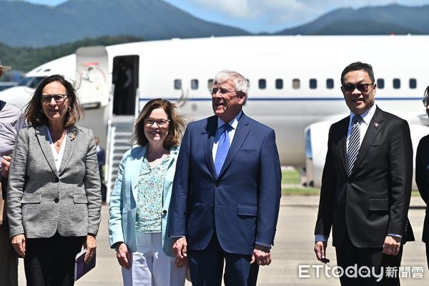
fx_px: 2084
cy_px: 143
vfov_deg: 7.8
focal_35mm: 175
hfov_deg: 11.8
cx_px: 214
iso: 100
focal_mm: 175
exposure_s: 1/320
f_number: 8
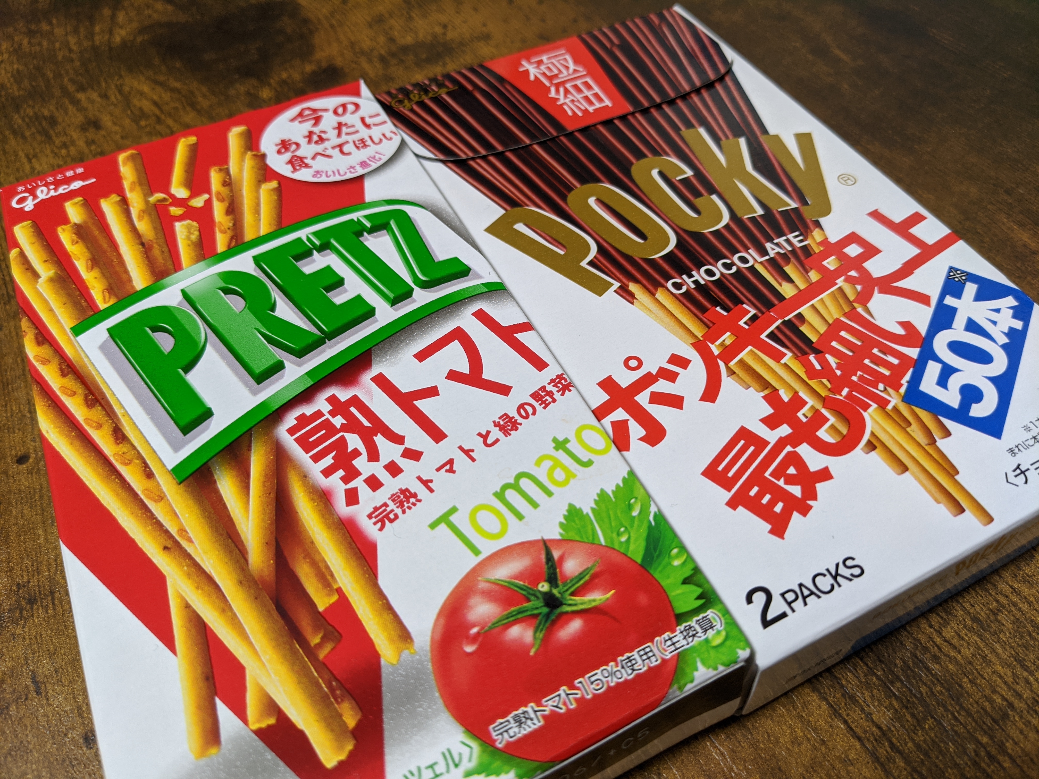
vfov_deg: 51.4
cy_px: 390
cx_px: 520
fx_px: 810
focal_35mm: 27
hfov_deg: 65.3
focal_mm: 4.38
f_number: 1.73
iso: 80
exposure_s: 1/34
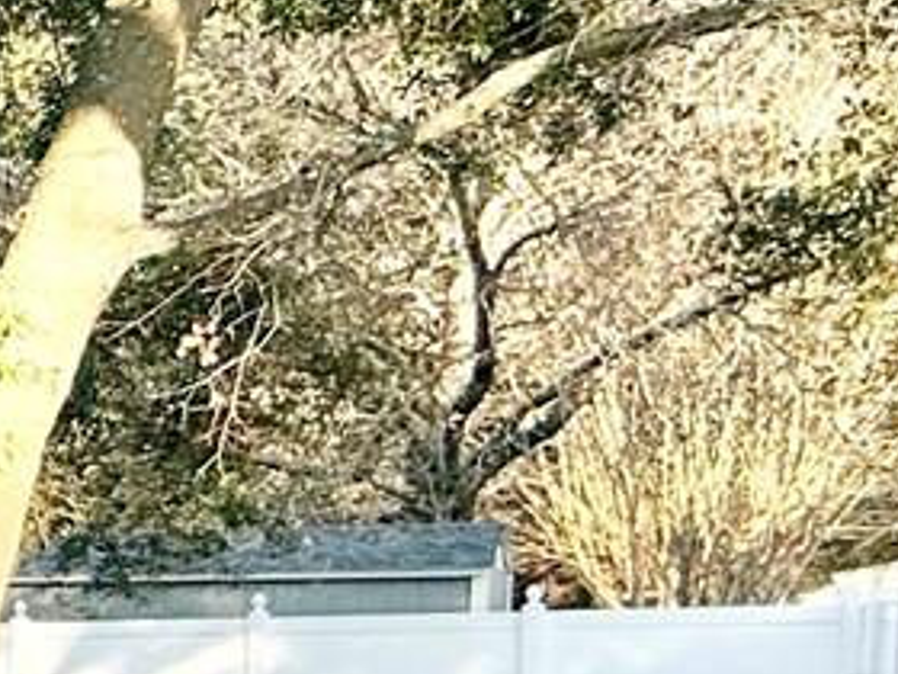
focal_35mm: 80
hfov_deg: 13.8
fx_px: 2075
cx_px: -1418
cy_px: 700
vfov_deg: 17.9
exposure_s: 1/1033
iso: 50
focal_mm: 2.22
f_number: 2.2
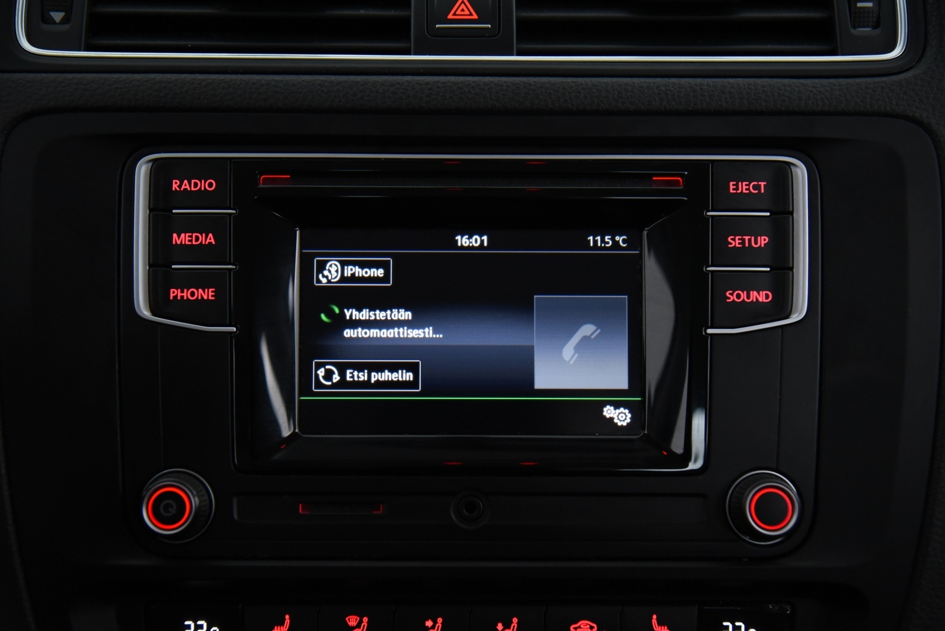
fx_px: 1313
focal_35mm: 50
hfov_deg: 39.6
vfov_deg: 27.0
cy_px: 316
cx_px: 472
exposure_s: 1/50
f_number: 4
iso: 4000
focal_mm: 50
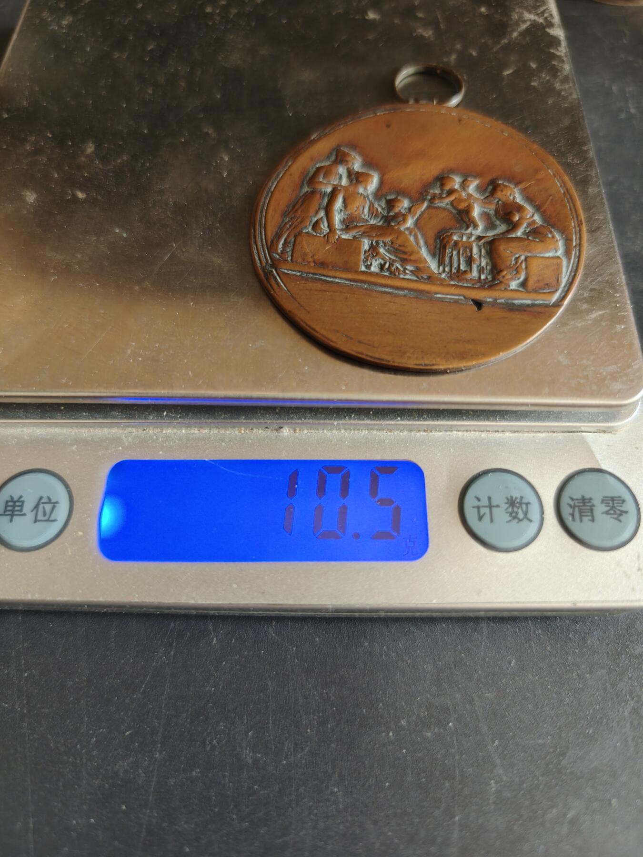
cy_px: 428
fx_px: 570
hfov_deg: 58.9
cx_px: 322
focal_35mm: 23
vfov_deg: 73.9
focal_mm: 6.06
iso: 320
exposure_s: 1/100
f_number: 1.6
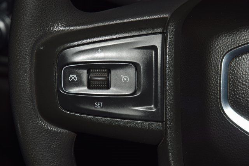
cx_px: 124
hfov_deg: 19.5
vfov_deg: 13.0
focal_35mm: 105
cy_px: 83
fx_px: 726
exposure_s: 1/125
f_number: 8
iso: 100
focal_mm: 70
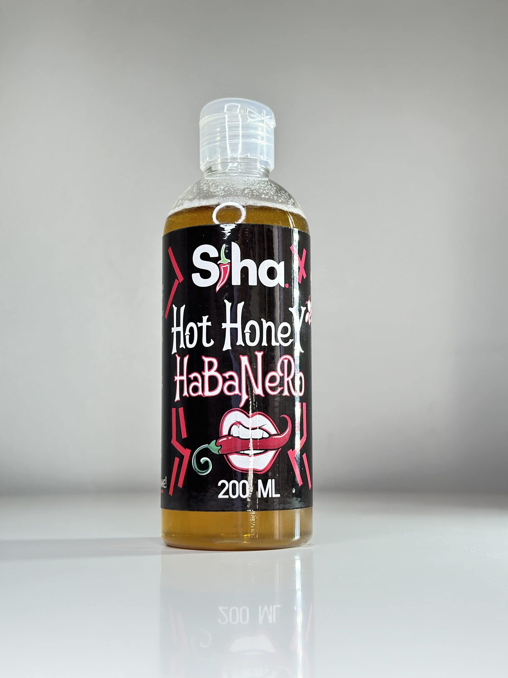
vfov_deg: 39.7
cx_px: 254
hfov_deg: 30.3
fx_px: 939
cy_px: 339
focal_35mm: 48
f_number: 1.78
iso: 160
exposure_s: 1/60
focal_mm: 6.86
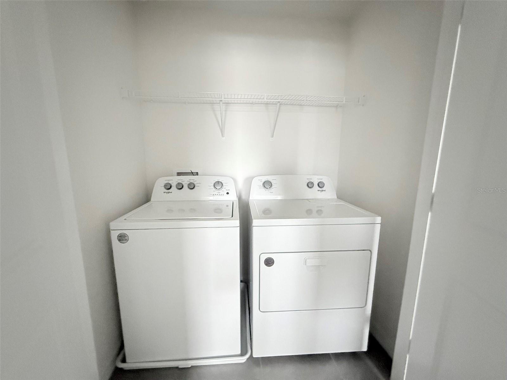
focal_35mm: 14
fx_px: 205
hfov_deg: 102.1
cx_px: 254
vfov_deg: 85.7
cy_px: 190
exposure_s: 1/60
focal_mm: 2.22
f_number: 2.2
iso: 1000
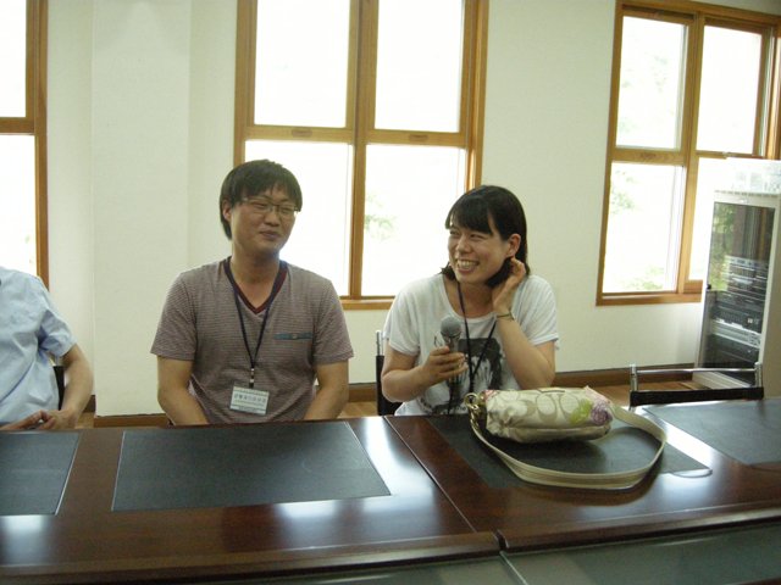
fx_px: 790
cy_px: 292
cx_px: 390
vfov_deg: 40.7
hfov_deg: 52.6
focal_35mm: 35
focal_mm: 7.5
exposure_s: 1/150
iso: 686
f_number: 2.7
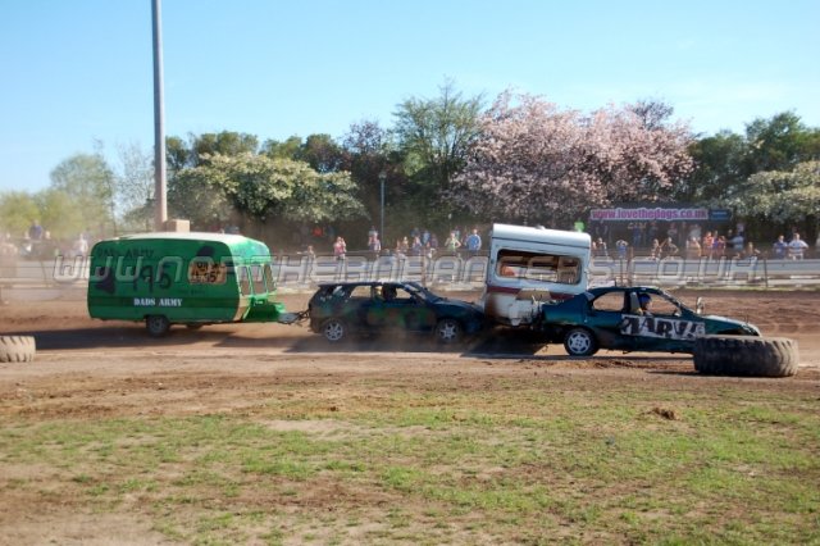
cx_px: 410
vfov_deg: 26.5
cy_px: 273
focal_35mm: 51
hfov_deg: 38.9
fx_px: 1161
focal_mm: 34
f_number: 4.5
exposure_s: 1/1000
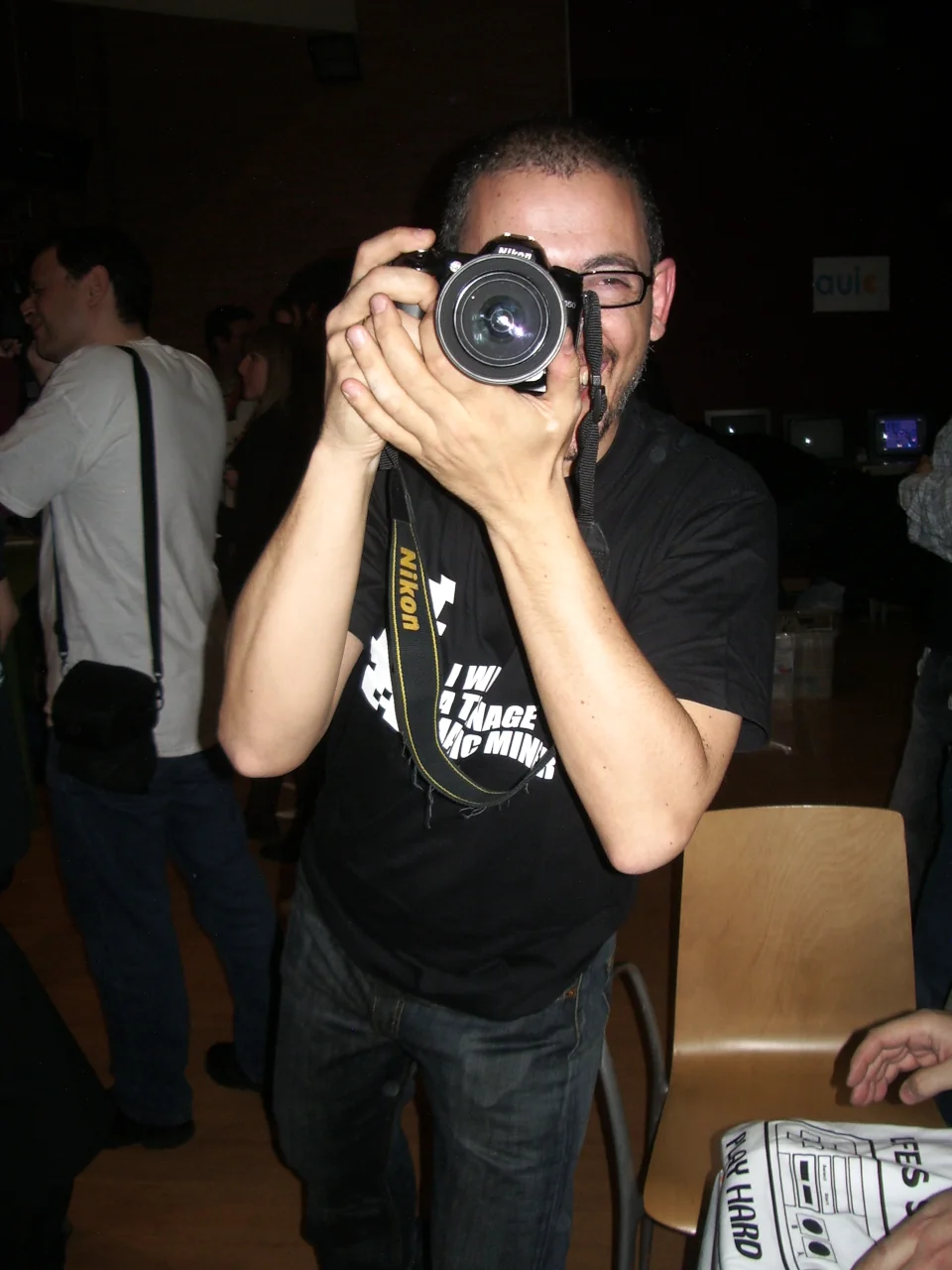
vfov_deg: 52.6
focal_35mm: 35
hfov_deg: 40.7
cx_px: 476
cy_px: 635
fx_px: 1283
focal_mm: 5.8
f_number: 2.6
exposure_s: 1/40
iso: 100
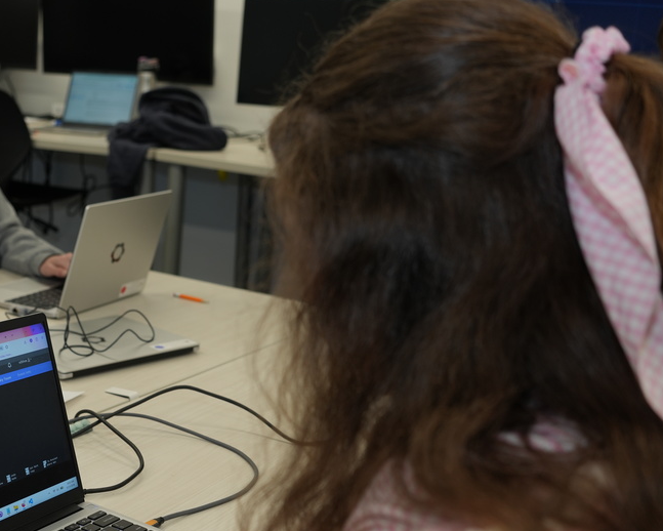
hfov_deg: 35.4
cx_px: 193
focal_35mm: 52
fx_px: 1021
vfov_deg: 29.0
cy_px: 345
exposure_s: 1/60
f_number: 4
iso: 320
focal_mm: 35
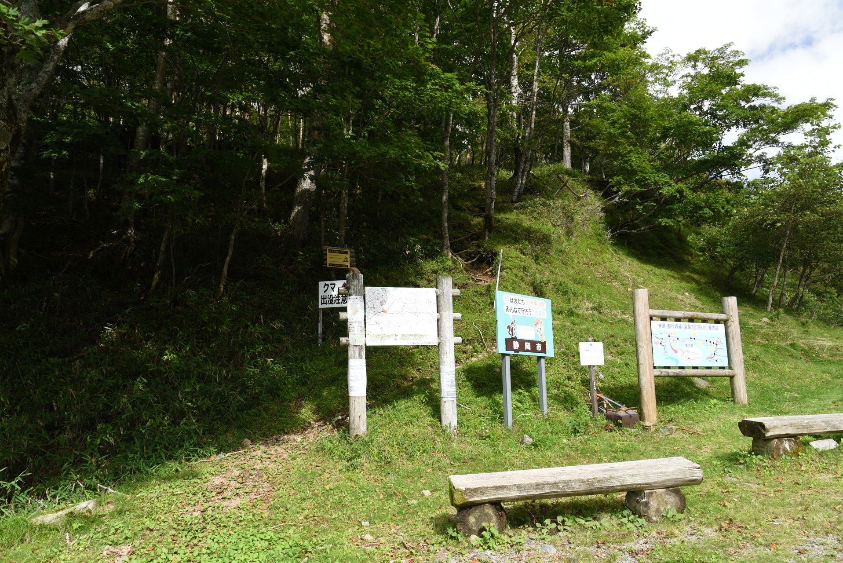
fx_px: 562
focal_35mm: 24
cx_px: 422
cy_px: 282
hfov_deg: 73.7
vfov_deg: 53.2
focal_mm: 24
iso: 140
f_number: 8
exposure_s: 1/60
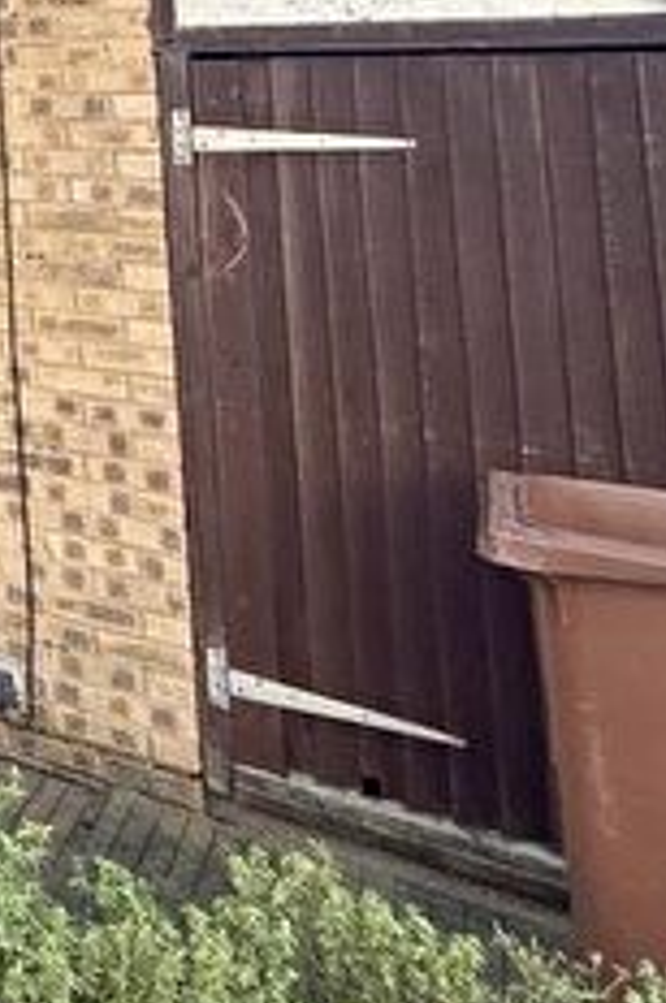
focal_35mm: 44
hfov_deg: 19.0
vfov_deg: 39.1
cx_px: -657
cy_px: -11
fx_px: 1225
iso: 64
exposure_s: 1/233
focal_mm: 2.22
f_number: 2.2
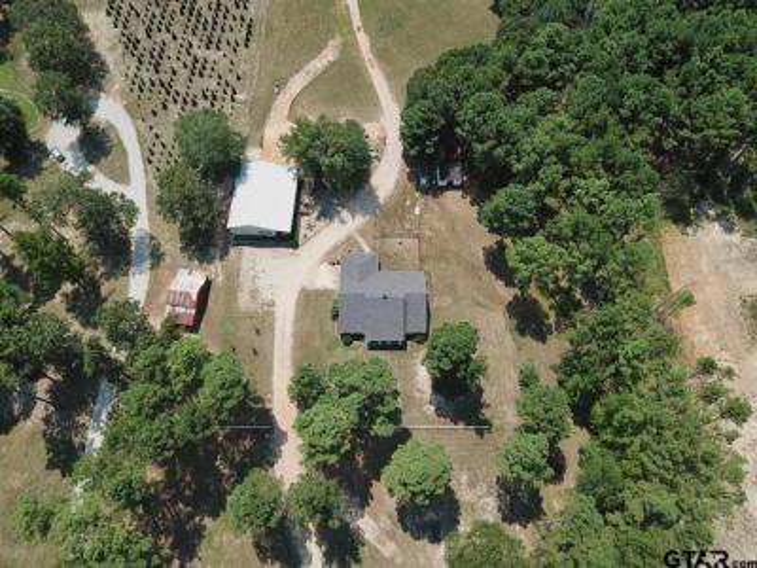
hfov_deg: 67.3
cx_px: 378
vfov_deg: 53.1
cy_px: 284
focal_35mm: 26
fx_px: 569
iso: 100
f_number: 2.2
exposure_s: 1/876
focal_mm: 4.73
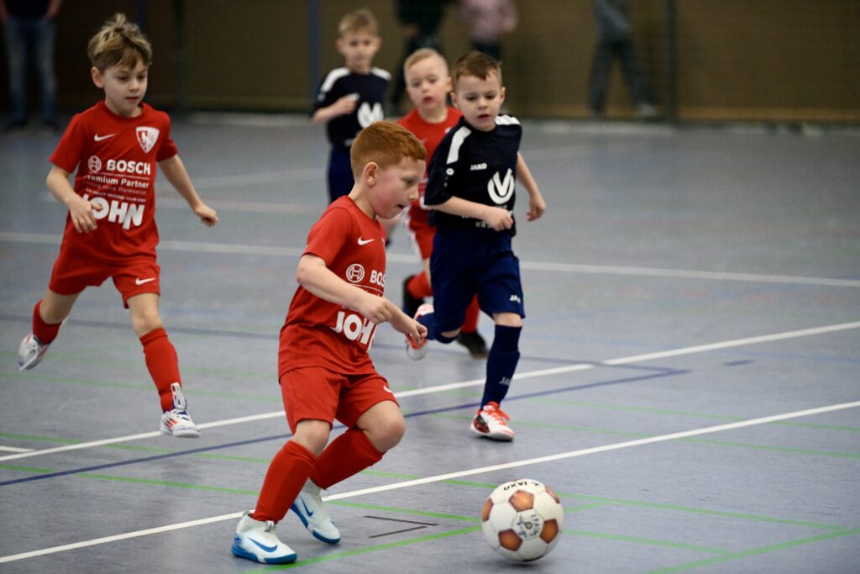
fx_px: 3464
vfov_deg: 9.5
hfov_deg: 14.2
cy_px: 287
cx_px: 430
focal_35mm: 145
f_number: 2.8
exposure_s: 1/1600
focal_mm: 145
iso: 8000
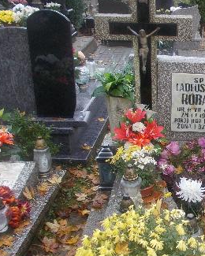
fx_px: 379
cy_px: 149
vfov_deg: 37.2
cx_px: 192
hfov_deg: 28.8
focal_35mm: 50
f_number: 3.2
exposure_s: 1/40
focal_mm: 4.6
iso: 80
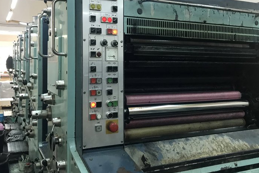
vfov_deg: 35.8
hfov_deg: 51.9
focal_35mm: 37
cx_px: 125
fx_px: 266
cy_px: 67
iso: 40
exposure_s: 1/25
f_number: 1.8
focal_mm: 3.99
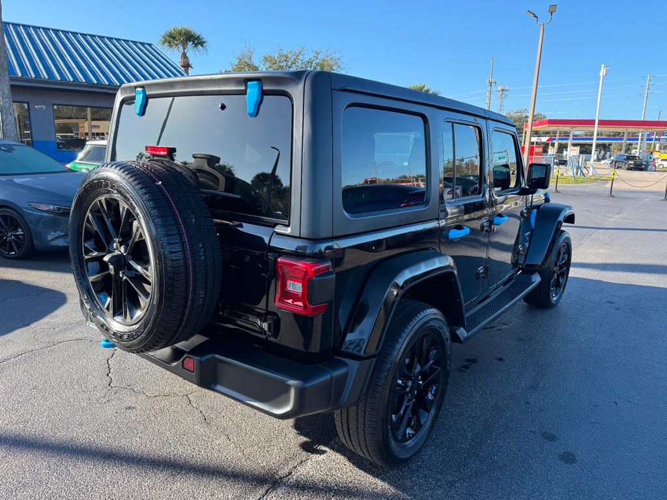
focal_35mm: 24
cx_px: 334
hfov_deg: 71.6
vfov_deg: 56.8
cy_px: 250
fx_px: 462
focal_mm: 6.76
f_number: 1.78
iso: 100
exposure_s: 1/1250
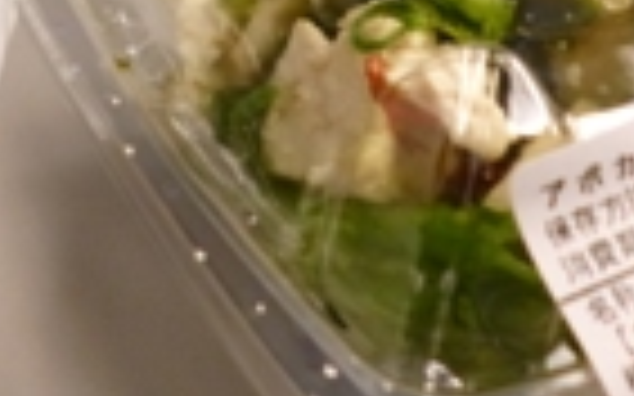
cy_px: -40
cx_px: 72
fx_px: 1123
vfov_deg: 19.2
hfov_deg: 30.3
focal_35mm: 65
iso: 400
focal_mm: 4.3
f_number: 2.5
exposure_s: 1/30
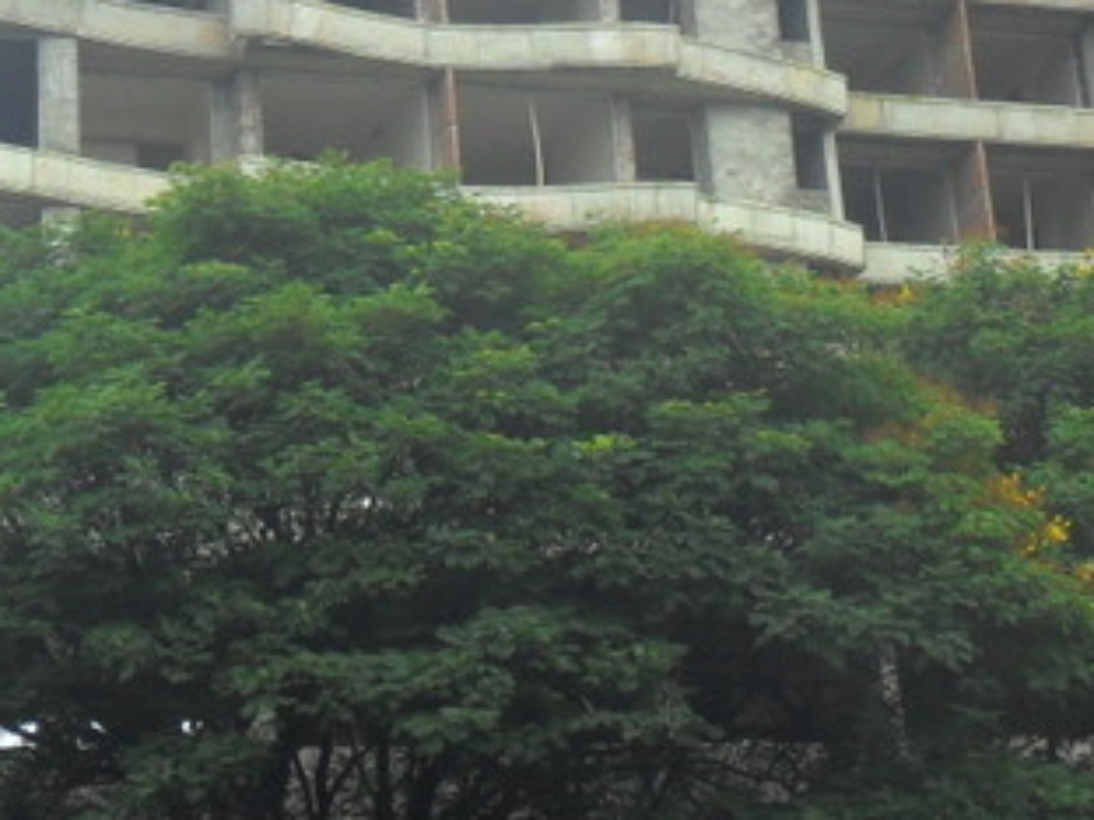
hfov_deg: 17.8
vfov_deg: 13.4
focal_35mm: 110
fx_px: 3476
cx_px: 849
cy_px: 117
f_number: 4.5
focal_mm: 7.8
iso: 100
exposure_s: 1/250
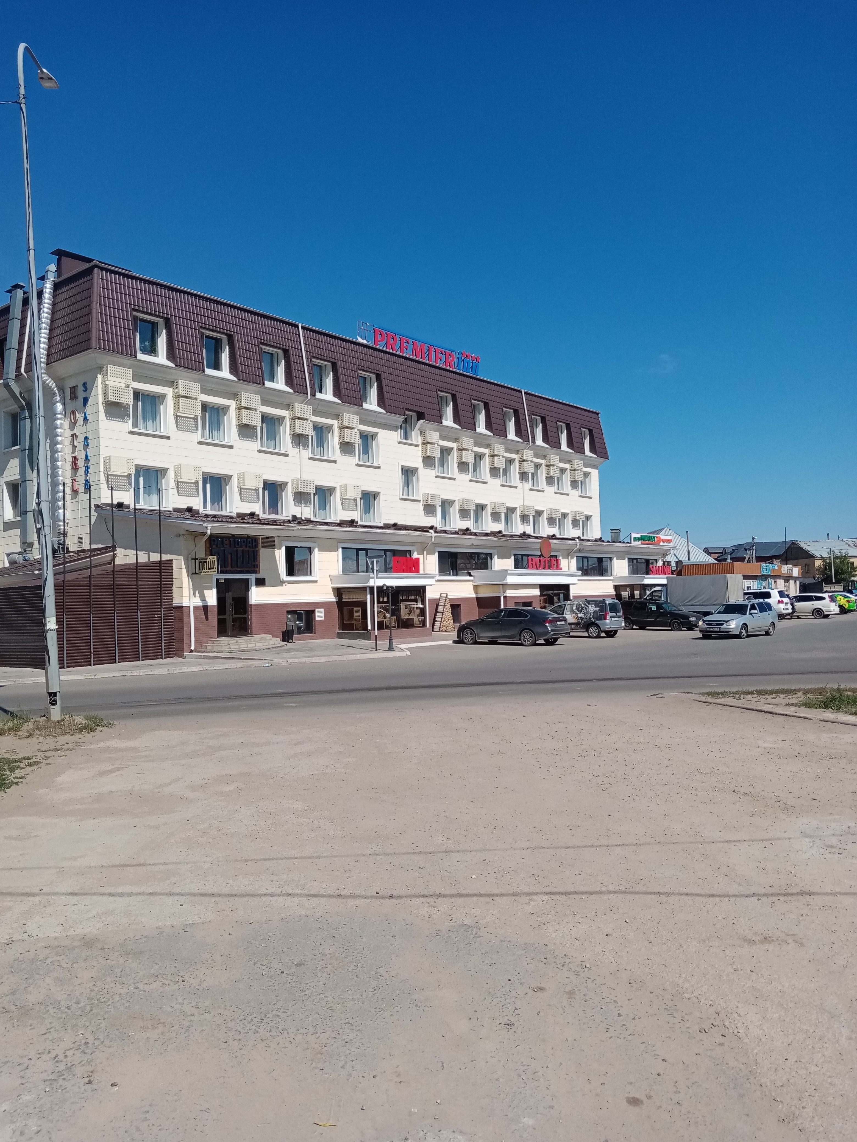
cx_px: 428
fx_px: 858
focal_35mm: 26
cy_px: 571
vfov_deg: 67.3
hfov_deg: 53.1
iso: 105
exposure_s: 1/3165
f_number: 1.8
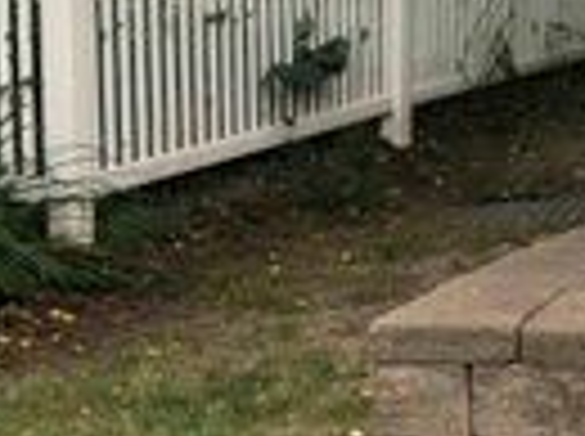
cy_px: -74
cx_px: 1094
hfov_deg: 15.4
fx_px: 1822
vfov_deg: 13.3
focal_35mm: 108
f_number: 1.8
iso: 20
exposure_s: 1/384
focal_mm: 3.99
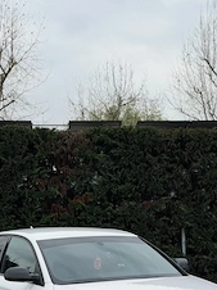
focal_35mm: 85
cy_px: 198
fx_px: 712
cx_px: 103
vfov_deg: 22.9
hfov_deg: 17.3
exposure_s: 1/1377
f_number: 1.78
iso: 64
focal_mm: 6.76
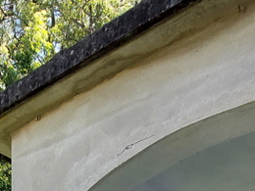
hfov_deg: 31.2
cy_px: 411
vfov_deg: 16.5
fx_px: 442
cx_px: 42
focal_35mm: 60
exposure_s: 1/241
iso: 50
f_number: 2.2
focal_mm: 1.74
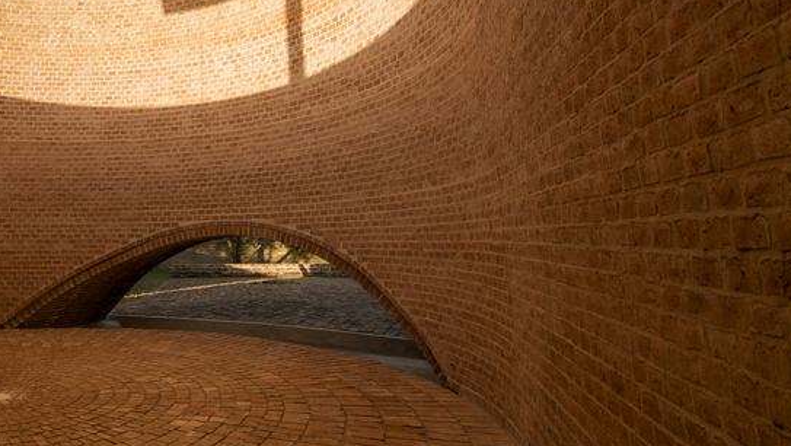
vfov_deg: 42.3
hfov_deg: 64.0
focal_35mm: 27
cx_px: 163
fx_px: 567
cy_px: 142
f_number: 11
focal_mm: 14
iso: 100
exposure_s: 1/40
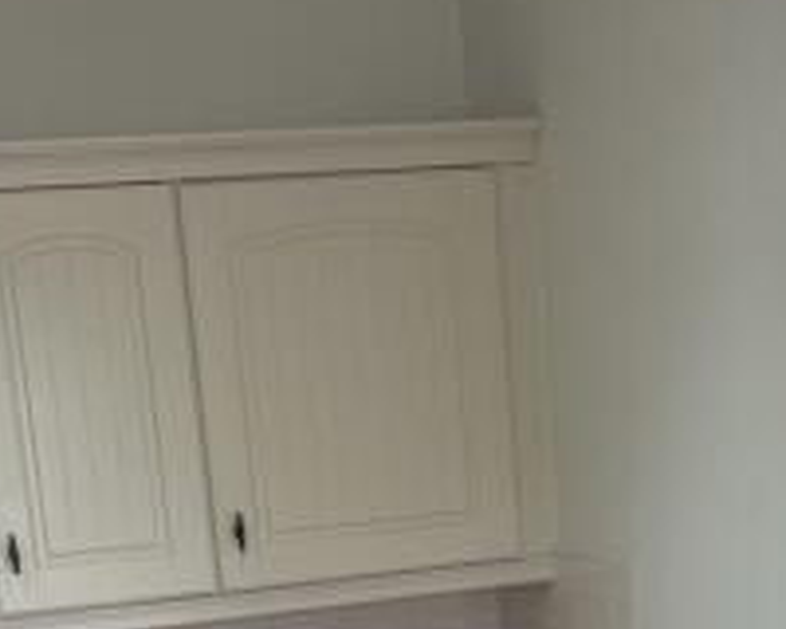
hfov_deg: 25.7
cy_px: 737
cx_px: 352
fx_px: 1721
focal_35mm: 74
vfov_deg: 19.6
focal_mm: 5.7
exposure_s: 1/100
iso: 125
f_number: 1.5
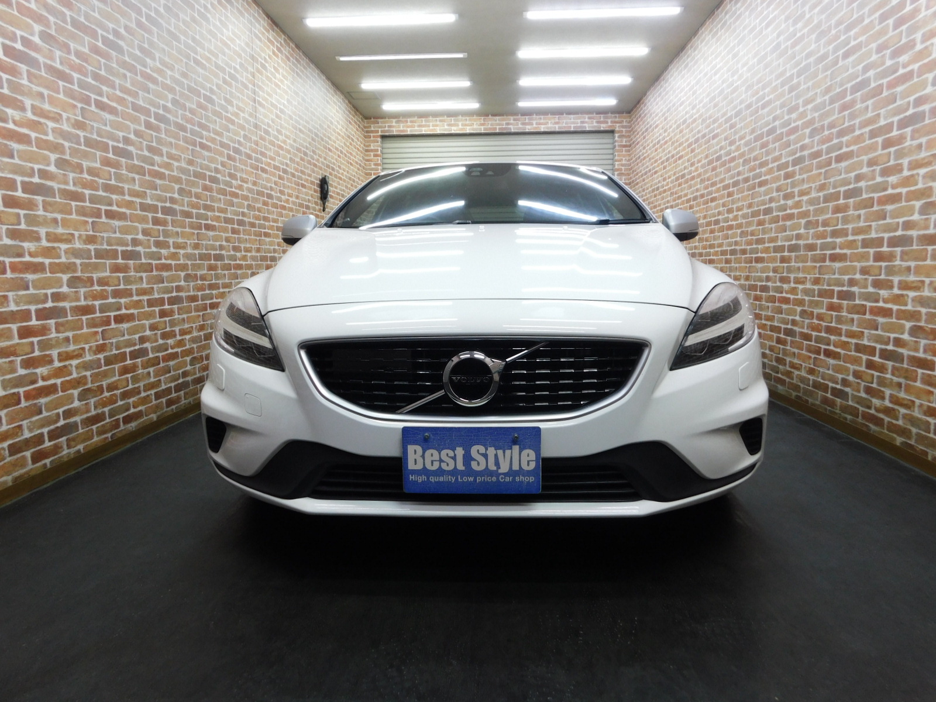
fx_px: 622
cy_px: 351
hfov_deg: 73.9
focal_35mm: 23
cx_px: 468
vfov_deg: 58.9
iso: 180
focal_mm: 4
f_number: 3
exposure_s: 1/30
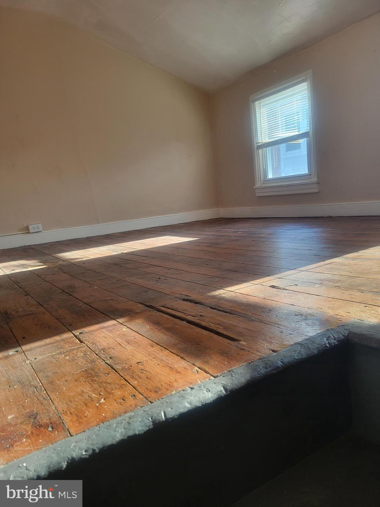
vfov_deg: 67.3
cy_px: 254
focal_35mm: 26
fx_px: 381
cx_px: 190
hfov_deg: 53.1
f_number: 1.8
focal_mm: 5.4
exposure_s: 1/120
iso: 50
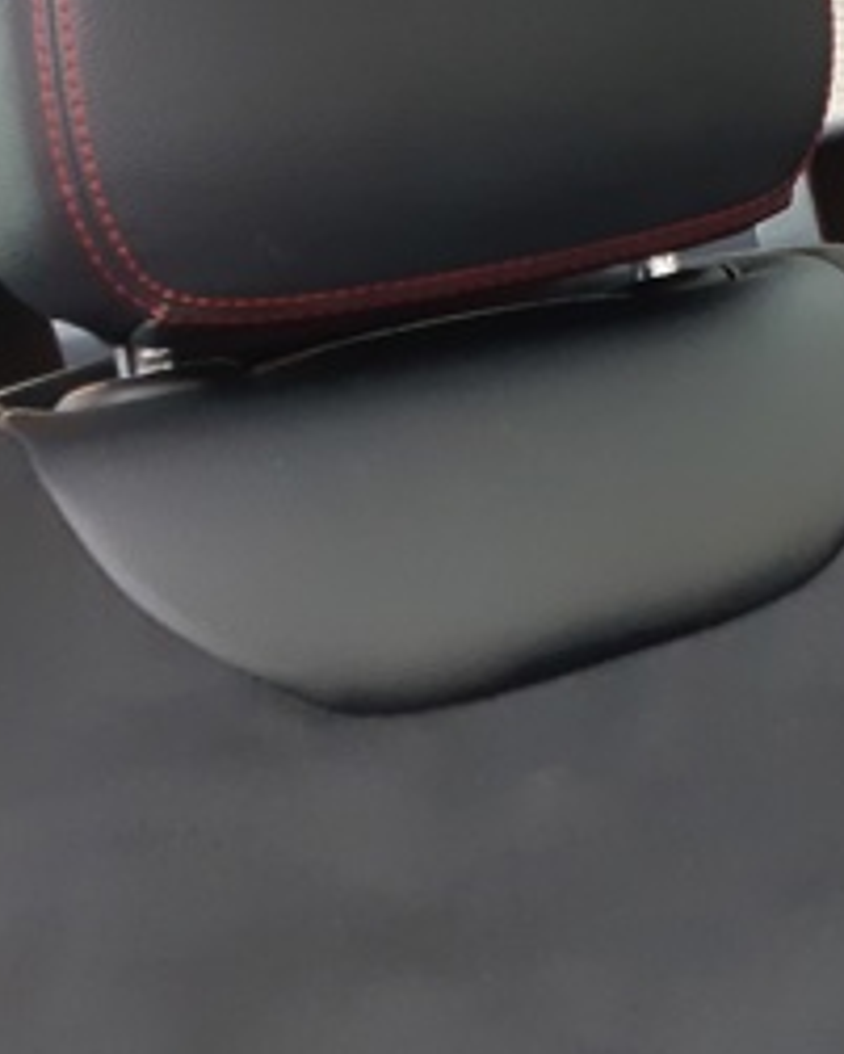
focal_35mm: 81
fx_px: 2528
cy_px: 29
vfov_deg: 22.7
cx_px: 1512
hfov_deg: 16.1
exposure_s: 1/50
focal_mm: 3.92
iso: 250
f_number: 1.7
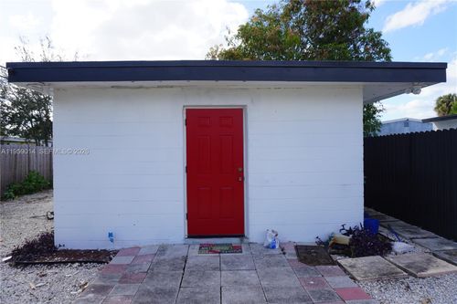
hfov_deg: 73.8
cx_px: 228
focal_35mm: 24
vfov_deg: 53.1
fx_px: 305
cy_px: 152
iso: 100
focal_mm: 16
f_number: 5
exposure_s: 1/400
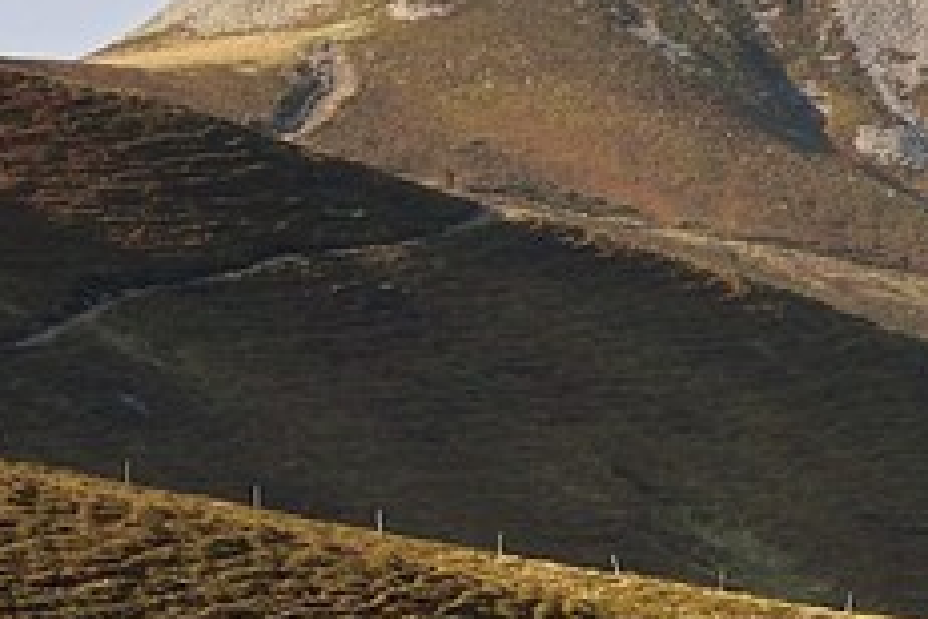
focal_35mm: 388
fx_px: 10001
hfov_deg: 5.0
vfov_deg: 3.5
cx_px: 3037
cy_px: 1033
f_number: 10
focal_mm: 56
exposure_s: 1/320
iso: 200
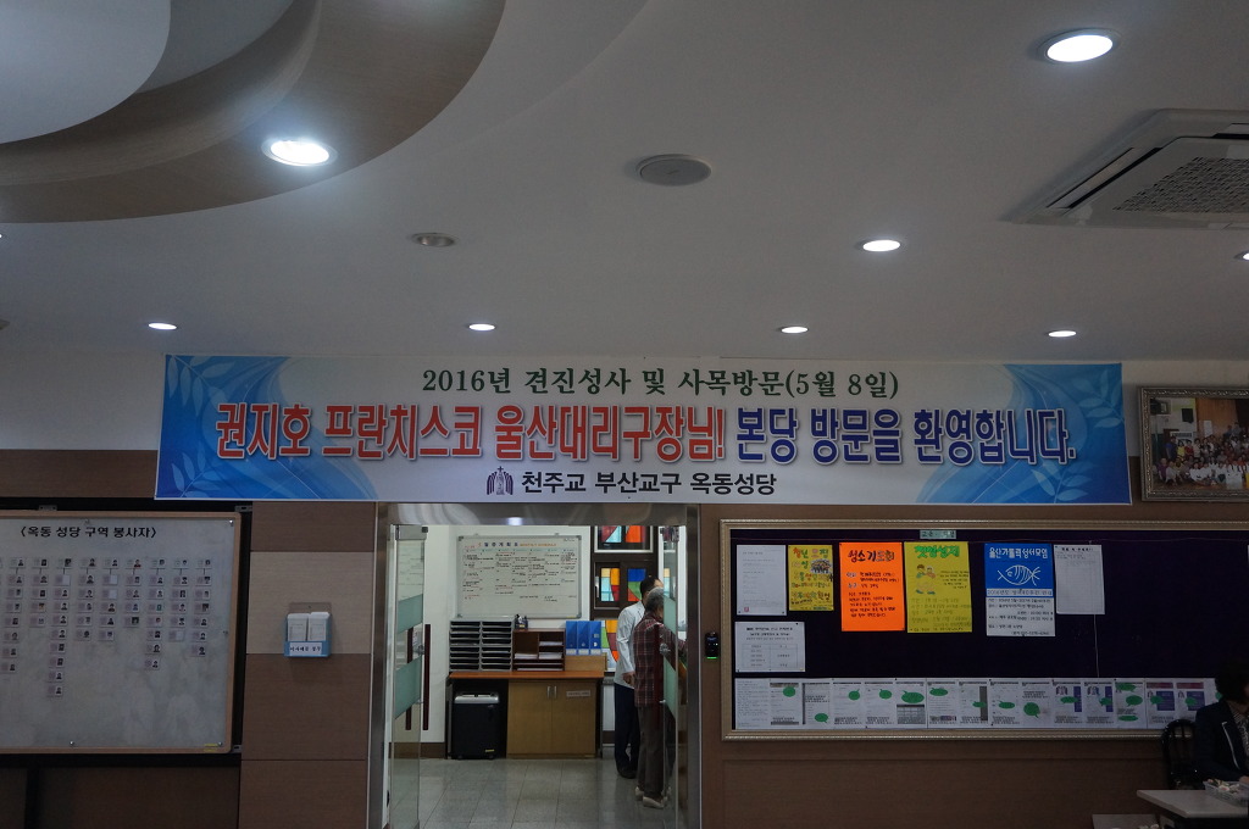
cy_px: 414
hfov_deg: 62.0
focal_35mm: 30
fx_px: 1040
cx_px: 624
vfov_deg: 43.5
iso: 1250
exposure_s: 1/160
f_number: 4
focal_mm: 20
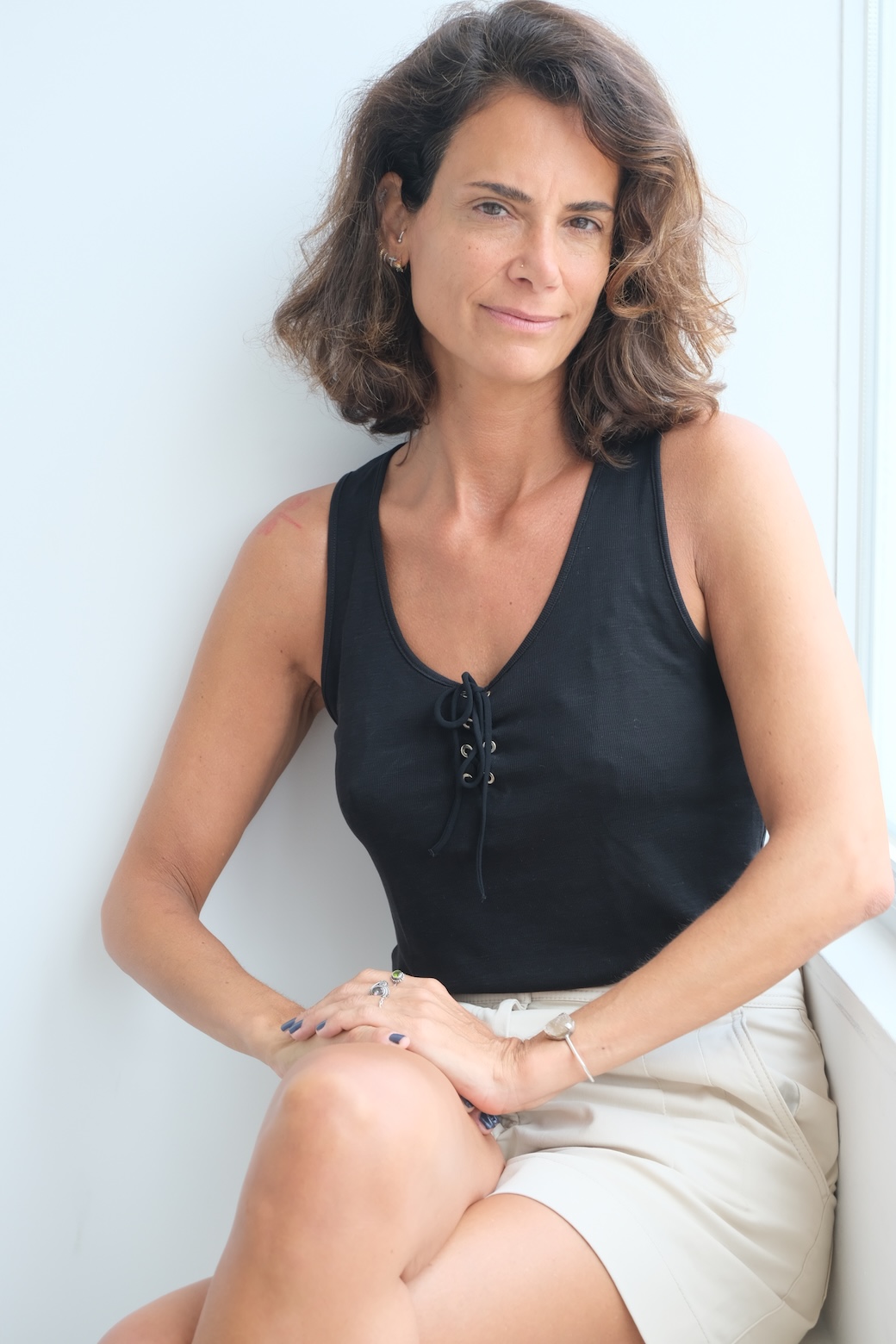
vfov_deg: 35.6
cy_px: 672
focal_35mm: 56
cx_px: 448
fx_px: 2091
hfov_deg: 24.2
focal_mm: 37.4
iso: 320
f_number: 5.6
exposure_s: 1/75
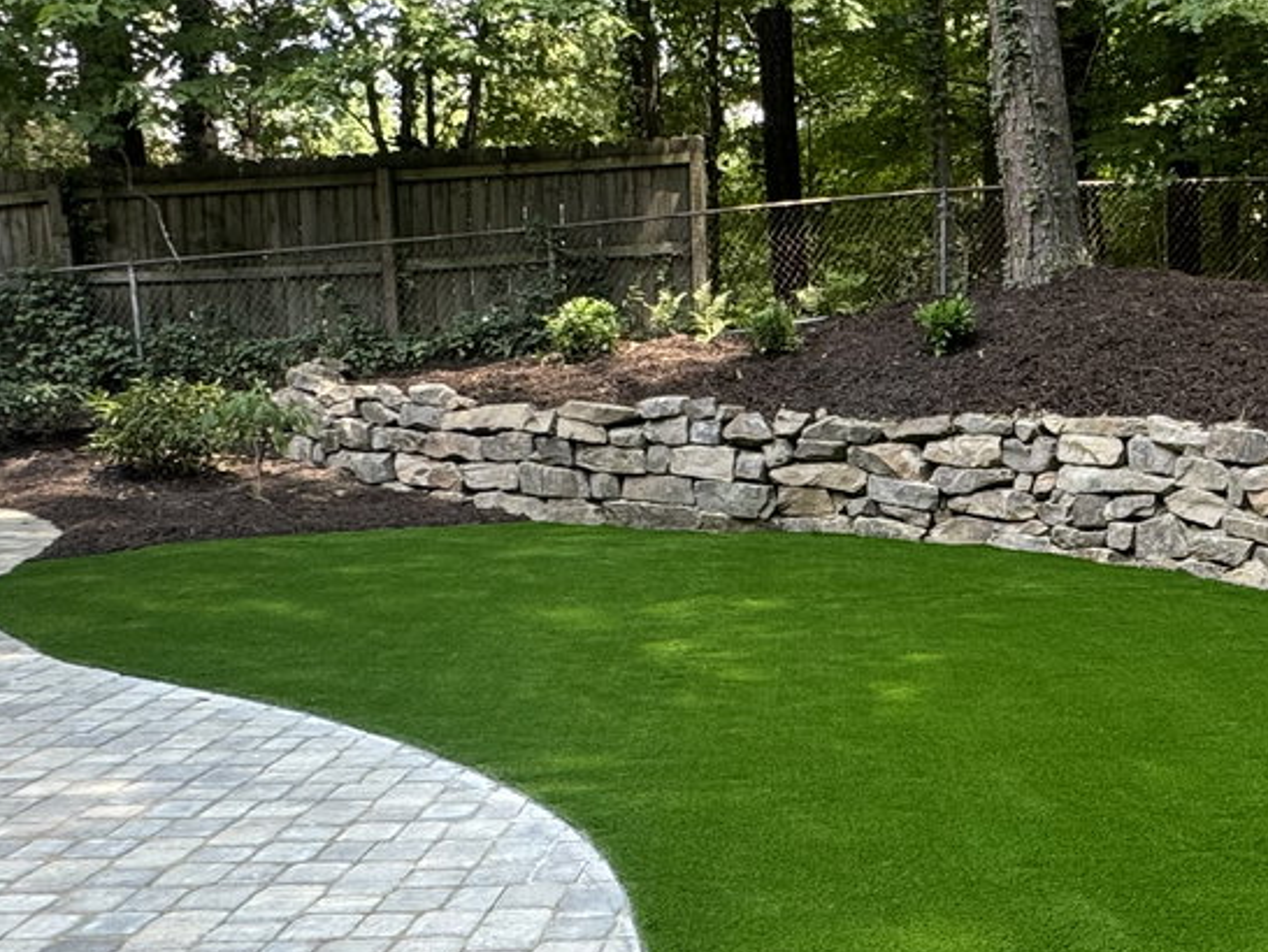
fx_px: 1503
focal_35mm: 41
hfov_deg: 41.7
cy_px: 594
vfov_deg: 35.0
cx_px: 1166
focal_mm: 2.22
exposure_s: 1/99
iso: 50
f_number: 2.2
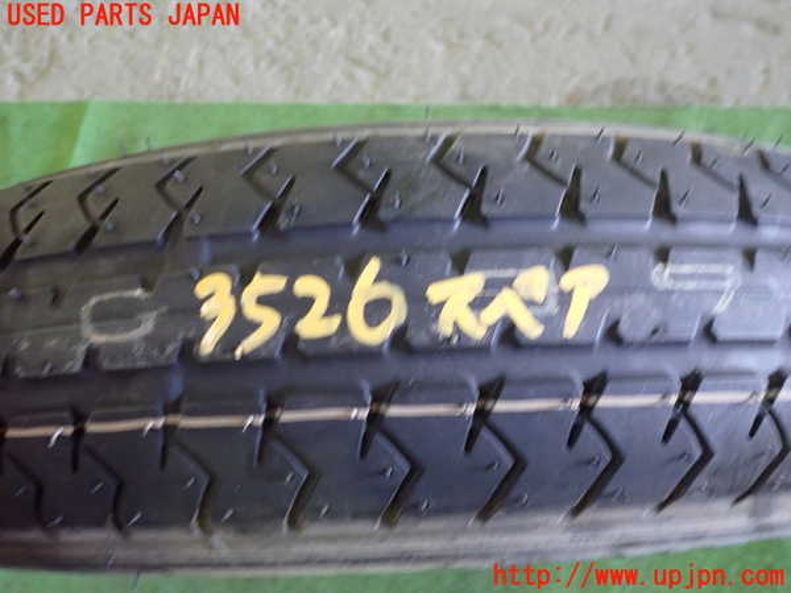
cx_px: 396
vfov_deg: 46.8
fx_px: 686
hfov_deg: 60.0
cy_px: 296
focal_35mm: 30
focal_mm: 5.4
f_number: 2.3
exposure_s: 1/30
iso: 640
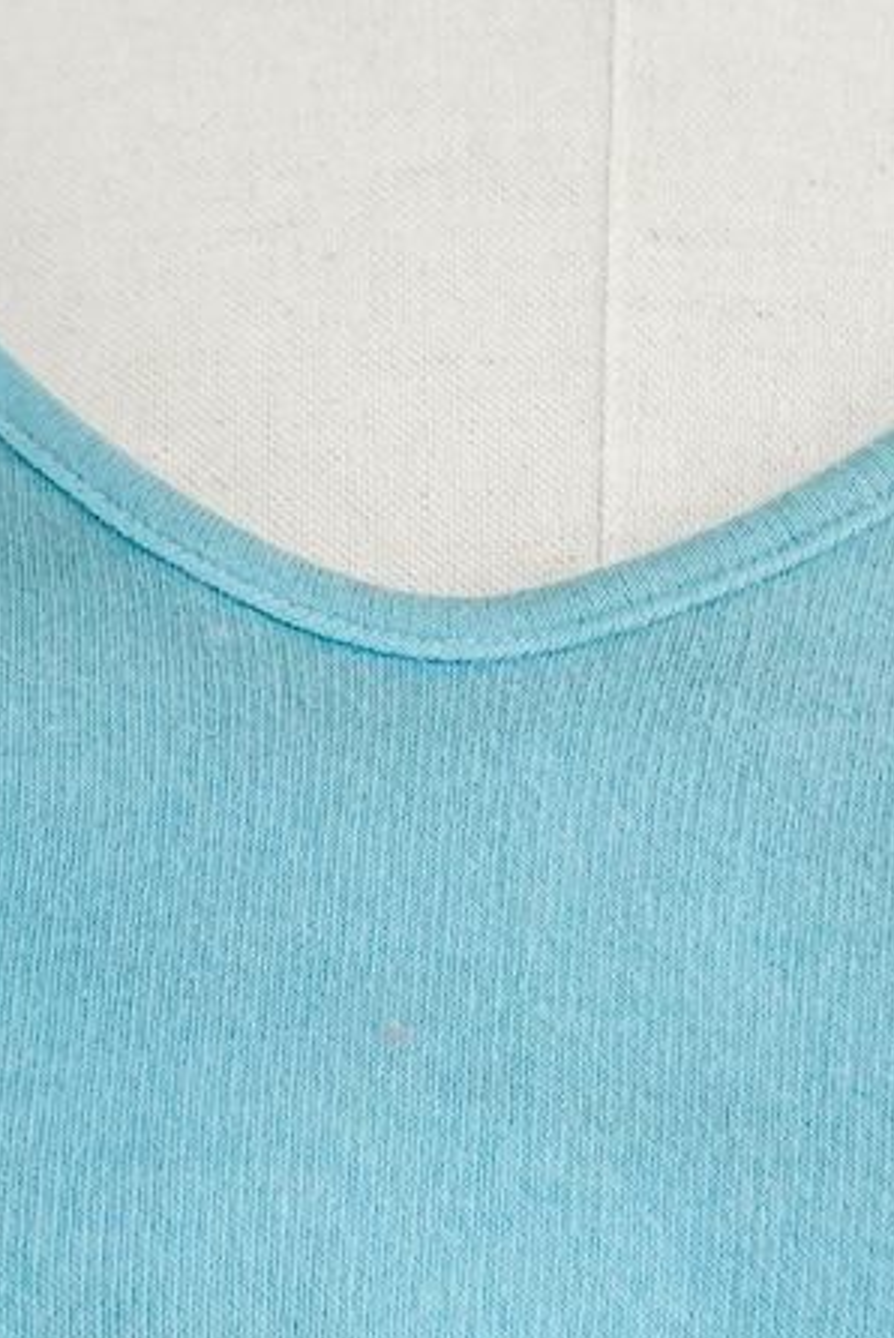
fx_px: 2752
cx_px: 512
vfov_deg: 27.2
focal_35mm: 74
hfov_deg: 18.4
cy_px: 846
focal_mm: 20
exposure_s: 1/320
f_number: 6.3
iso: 5000
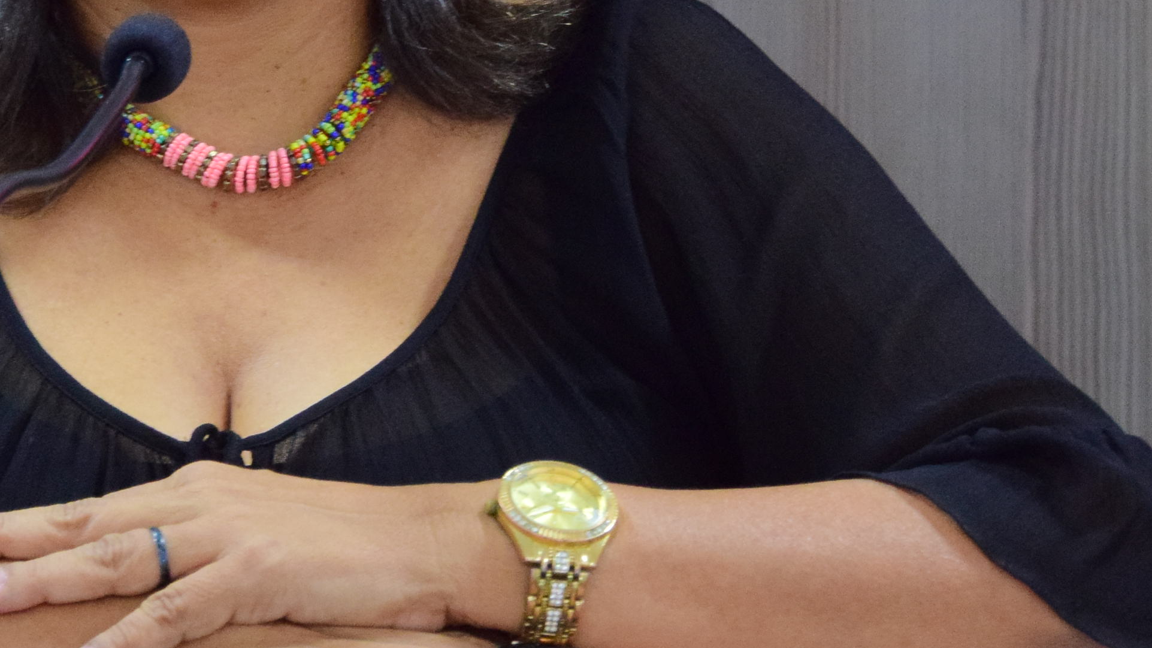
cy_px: 25
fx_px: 14029
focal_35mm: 459
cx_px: 216
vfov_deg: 2.6
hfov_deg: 4.7
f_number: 5.6
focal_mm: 125
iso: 1600
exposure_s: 1/60
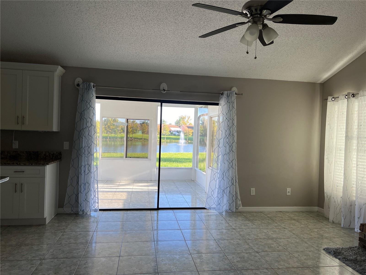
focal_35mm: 26
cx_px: 183
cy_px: 138
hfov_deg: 67.3
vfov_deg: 53.1
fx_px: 275
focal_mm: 5.7
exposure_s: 1/121
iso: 40
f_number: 1.5
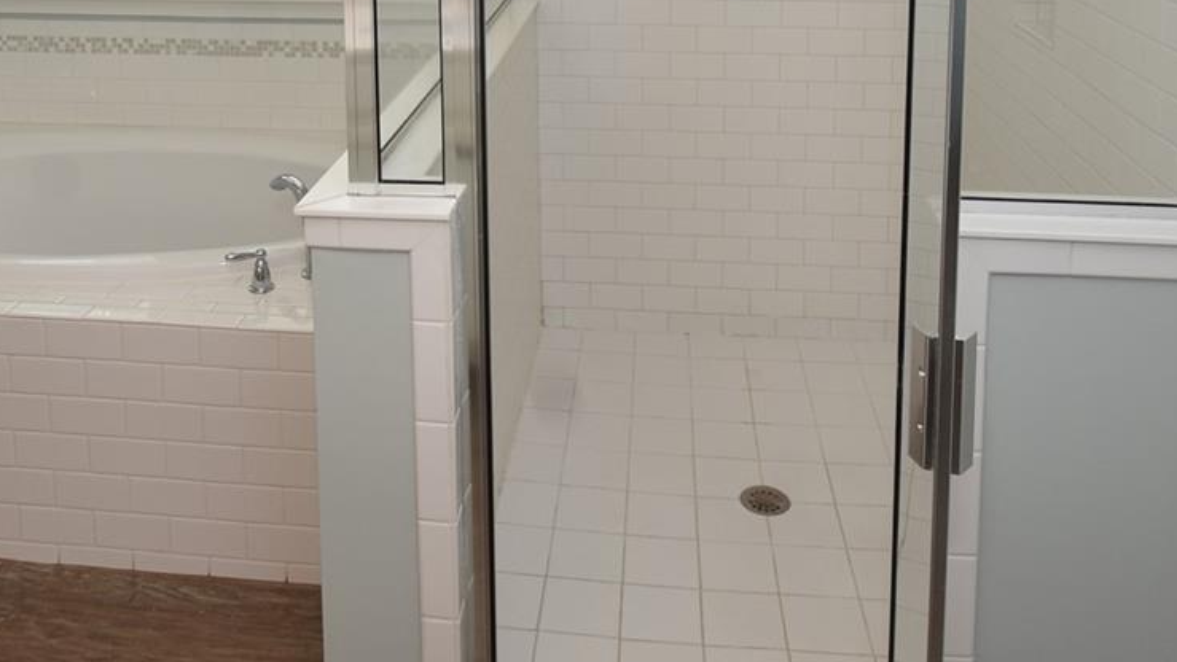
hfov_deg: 57.9
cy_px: -94
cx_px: 524
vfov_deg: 30.4
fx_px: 1061
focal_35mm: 34
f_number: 5
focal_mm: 10
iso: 200
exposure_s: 1/100
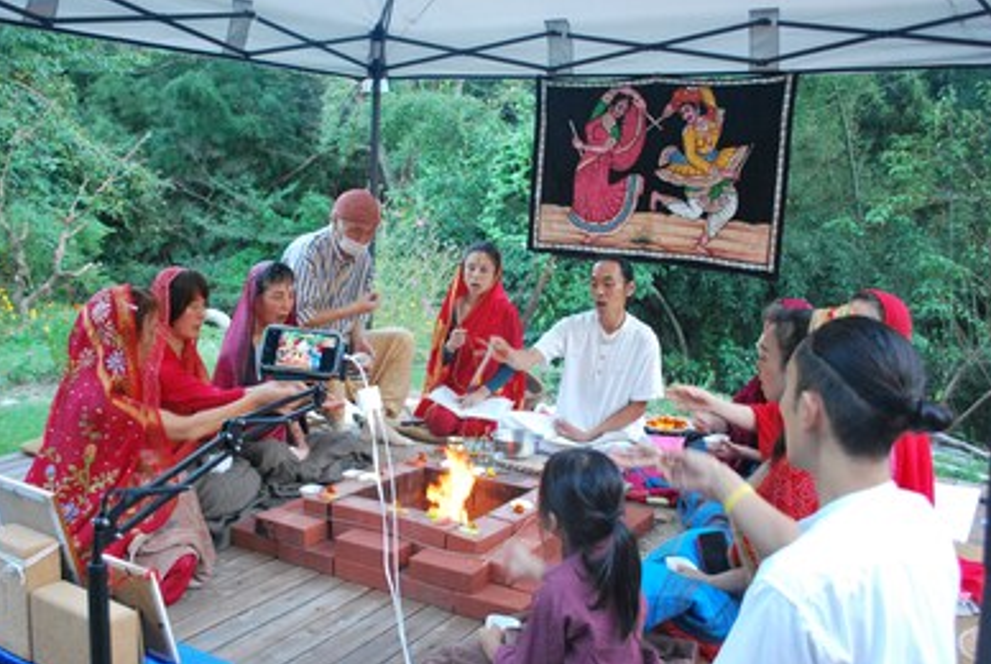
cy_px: 335
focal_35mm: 34
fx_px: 937
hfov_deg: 55.7
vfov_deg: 39.0
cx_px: 483
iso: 1100
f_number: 4
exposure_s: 1/30
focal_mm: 22
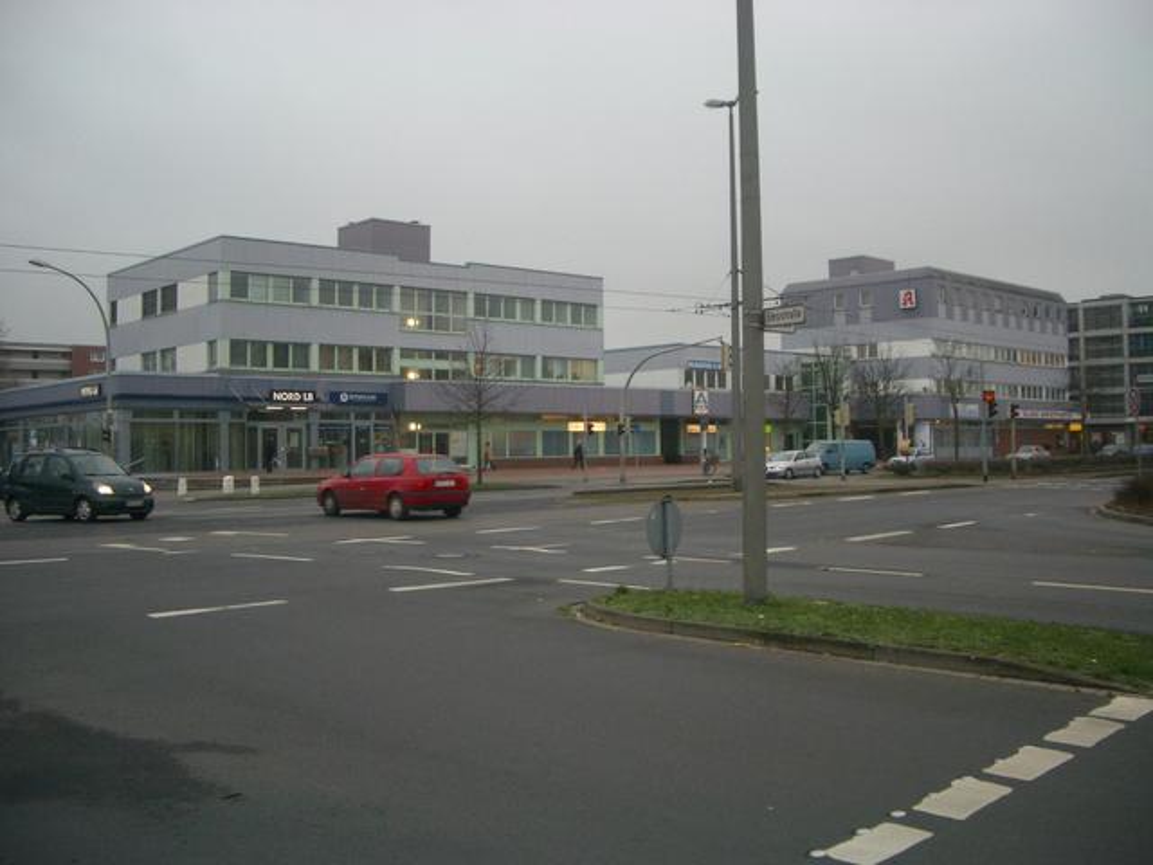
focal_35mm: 35
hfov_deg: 52.6
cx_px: 576
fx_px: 1166
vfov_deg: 40.7
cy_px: 432
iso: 100
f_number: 2.6
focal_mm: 5.8
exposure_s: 1/160
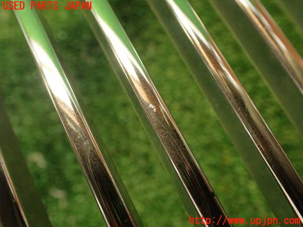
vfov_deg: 44.2
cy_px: 114
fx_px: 280
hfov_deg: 56.8
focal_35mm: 32
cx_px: 152
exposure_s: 1/30
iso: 400
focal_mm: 5.79
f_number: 2.4
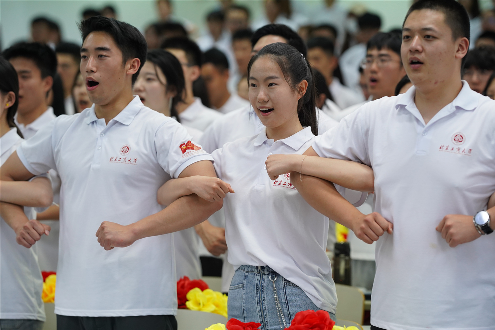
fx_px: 1856
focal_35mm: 135
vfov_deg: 10.2
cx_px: 248
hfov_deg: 15.2
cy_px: 165
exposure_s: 1/320
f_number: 2.8
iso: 2000
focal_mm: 135
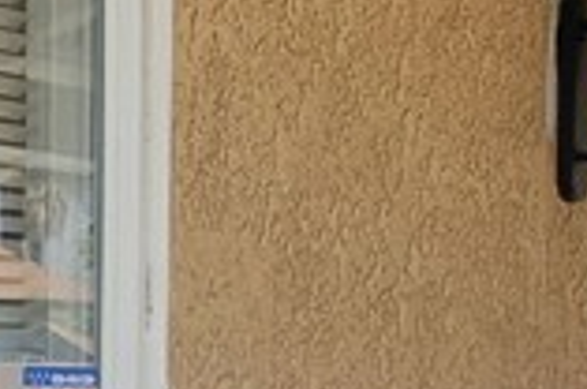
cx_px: -265
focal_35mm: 110
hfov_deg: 17.0
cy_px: 638
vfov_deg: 11.7
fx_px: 1790
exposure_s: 1/160
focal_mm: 18
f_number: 6.3
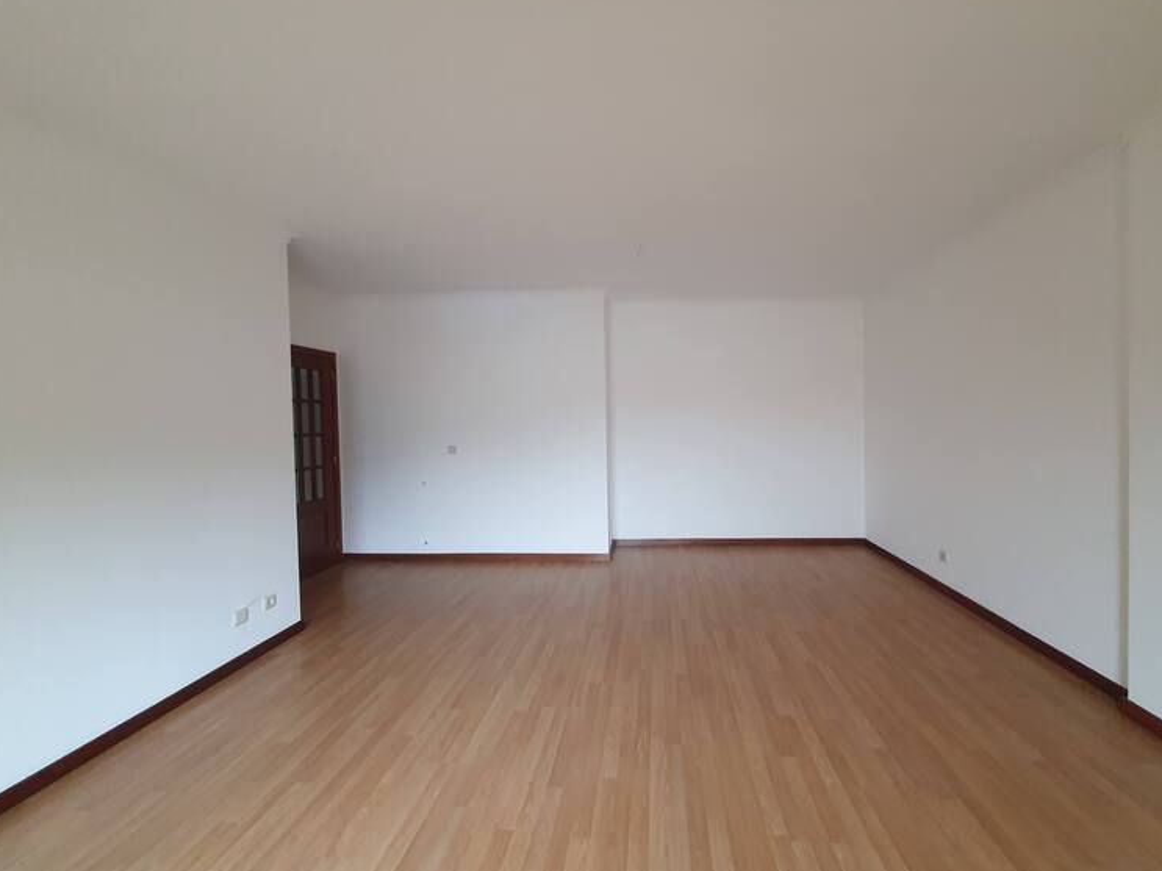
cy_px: 425
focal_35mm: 14
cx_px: 616
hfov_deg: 101.9
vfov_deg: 85.6
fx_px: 470
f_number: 2.2
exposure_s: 1/50
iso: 400
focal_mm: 1.8
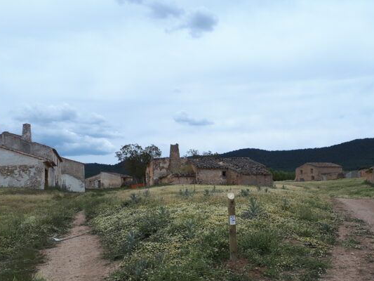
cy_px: 197
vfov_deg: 37.1
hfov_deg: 48.6
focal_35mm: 38
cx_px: 231
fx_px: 411
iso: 40
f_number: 1.9
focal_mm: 3.6
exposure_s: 1/2257
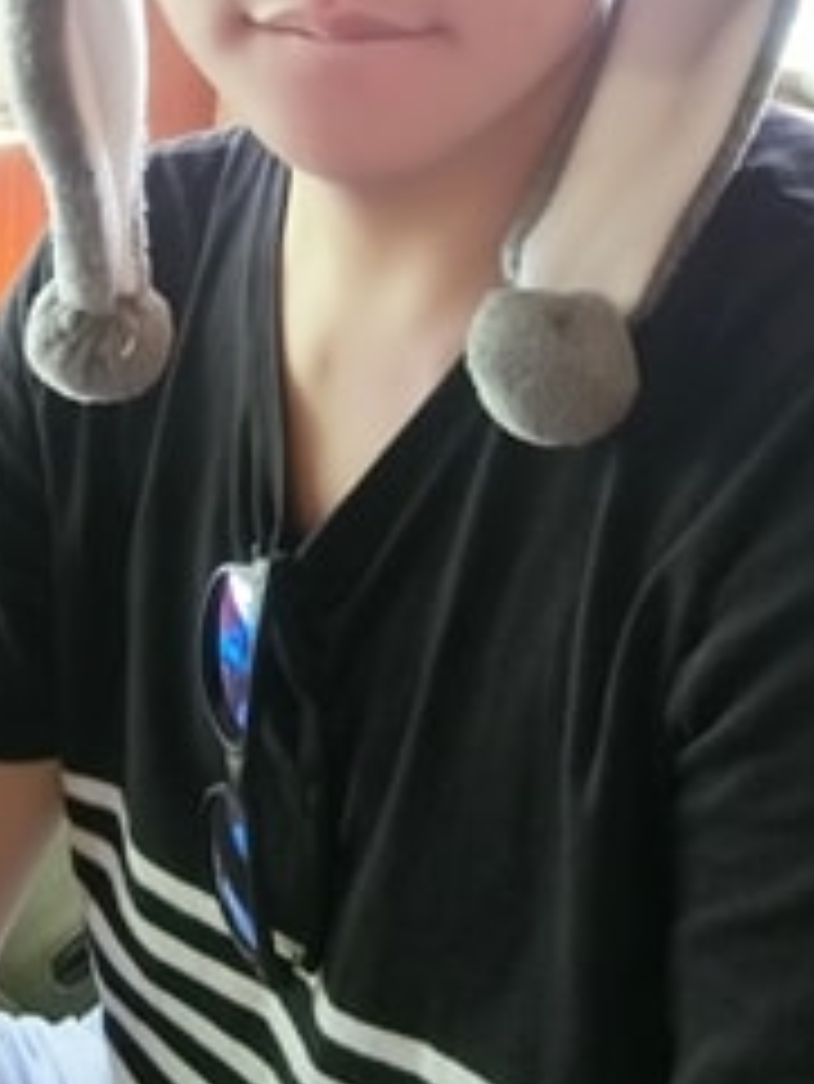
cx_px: 286
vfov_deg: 36.3
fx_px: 1504
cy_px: 40
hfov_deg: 30.1
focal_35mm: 48
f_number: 2.8
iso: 320
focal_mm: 4.58
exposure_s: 1/40
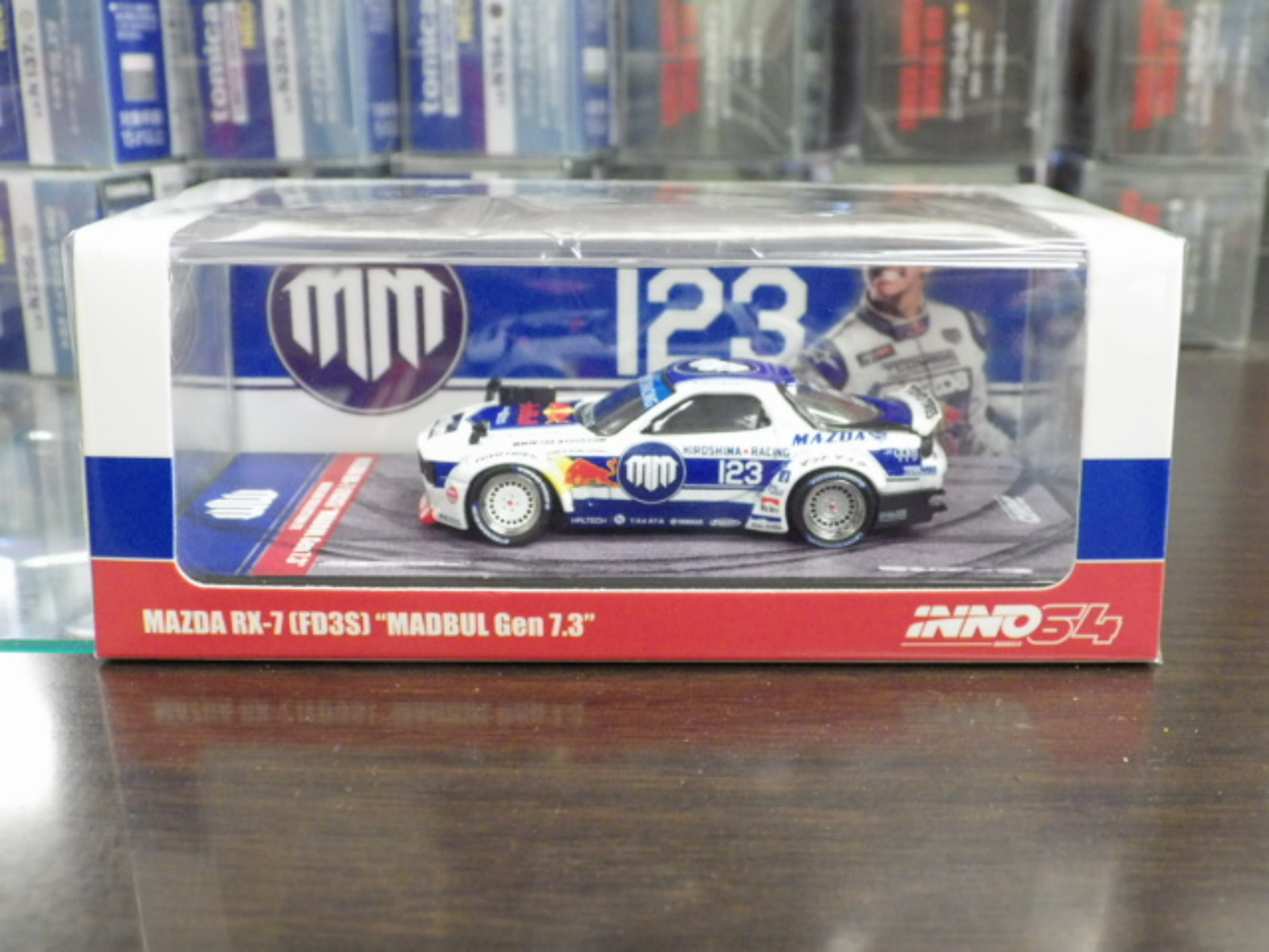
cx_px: 634
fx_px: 1503
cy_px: 476
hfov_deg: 45.8
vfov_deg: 35.1
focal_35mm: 41
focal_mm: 7.4
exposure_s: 1/25
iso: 800
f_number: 3.6
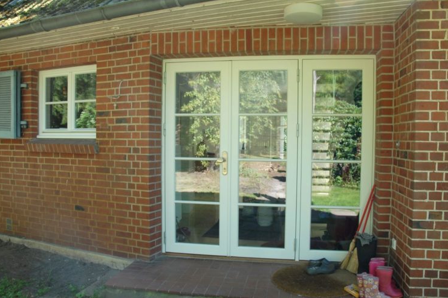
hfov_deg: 65.5
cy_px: 145
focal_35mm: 28
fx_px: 348
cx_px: 229
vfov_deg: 46.4
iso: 100
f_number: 4
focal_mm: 18
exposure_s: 1/60
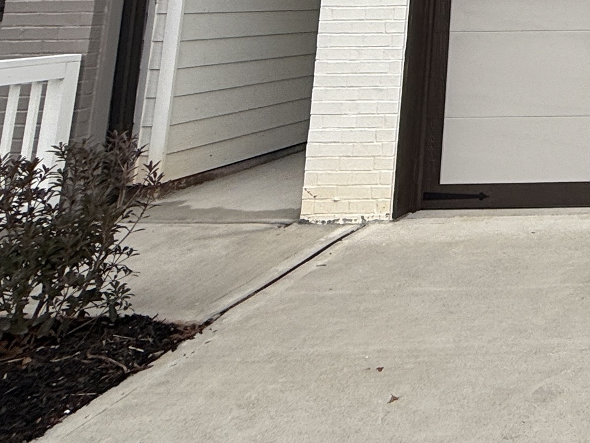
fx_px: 801
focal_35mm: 47
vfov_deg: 26.2
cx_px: 811
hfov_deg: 29.9
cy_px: -136
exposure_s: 1/315
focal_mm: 2.22
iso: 50
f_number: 2.2
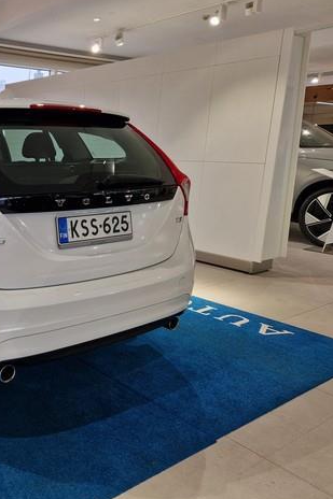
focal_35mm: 33
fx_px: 458
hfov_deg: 36.3
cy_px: 253
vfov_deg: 57.2
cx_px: 8
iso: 64
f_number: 1.8
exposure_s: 1/180
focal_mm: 5.4
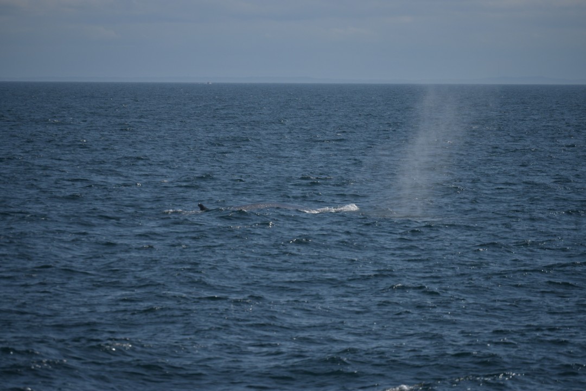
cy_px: 196
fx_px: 4883
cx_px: 293
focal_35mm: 300
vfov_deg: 4.6
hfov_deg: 6.9
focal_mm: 200
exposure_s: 1/4000
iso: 200
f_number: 5.6
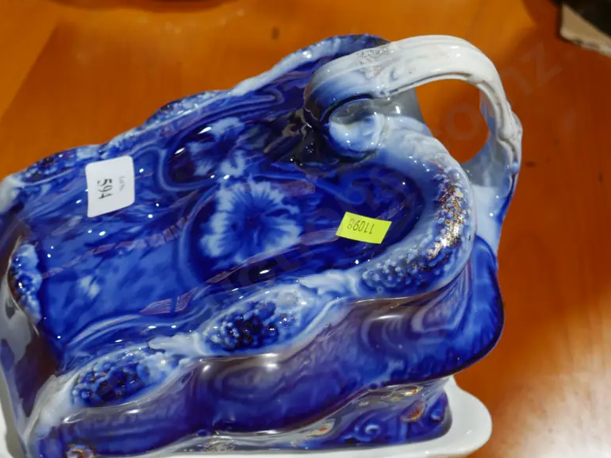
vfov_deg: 18.6
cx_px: 230
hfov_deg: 24.6
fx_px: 1395
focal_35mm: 79
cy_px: 296
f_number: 5.4
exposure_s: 1/60
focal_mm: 30
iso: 500
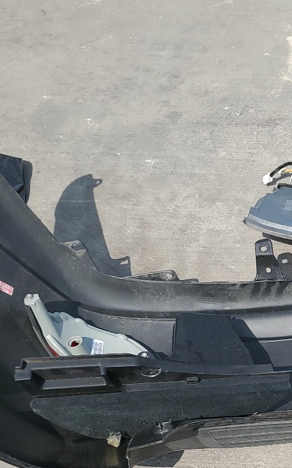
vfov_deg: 33.5
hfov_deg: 20.2
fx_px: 764
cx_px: 353
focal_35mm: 60
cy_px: 339
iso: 50
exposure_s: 1/3333
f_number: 1.5
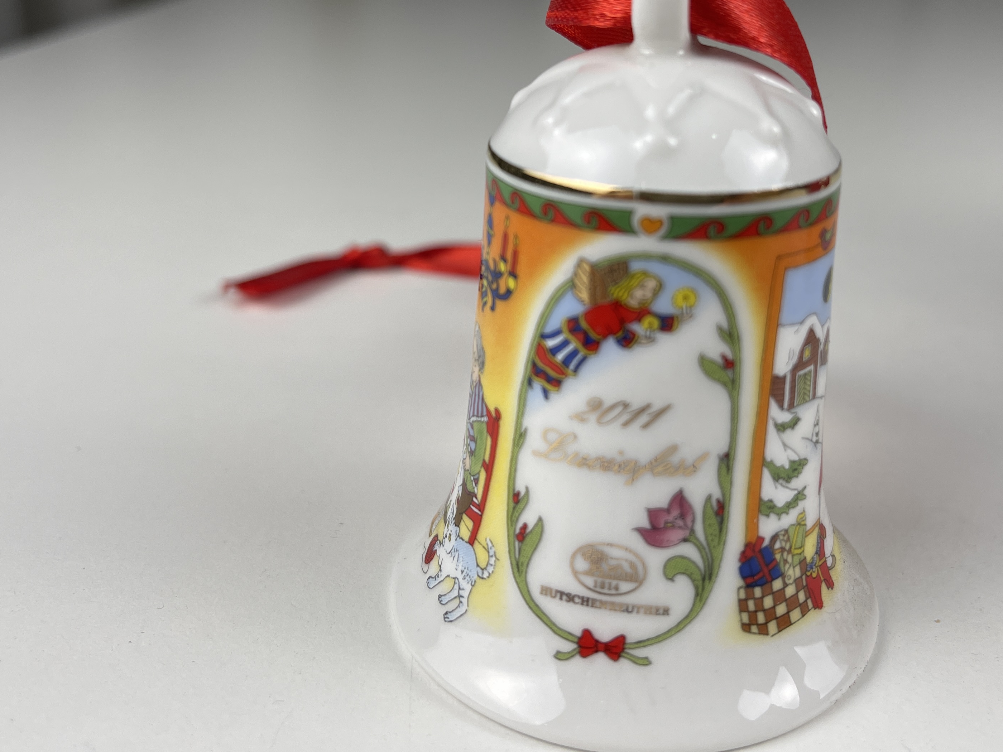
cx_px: 560
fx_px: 1043
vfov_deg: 39.3
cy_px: 268
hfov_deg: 51.2
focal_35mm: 36
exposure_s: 1/232
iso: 32
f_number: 1.6
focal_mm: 5.1
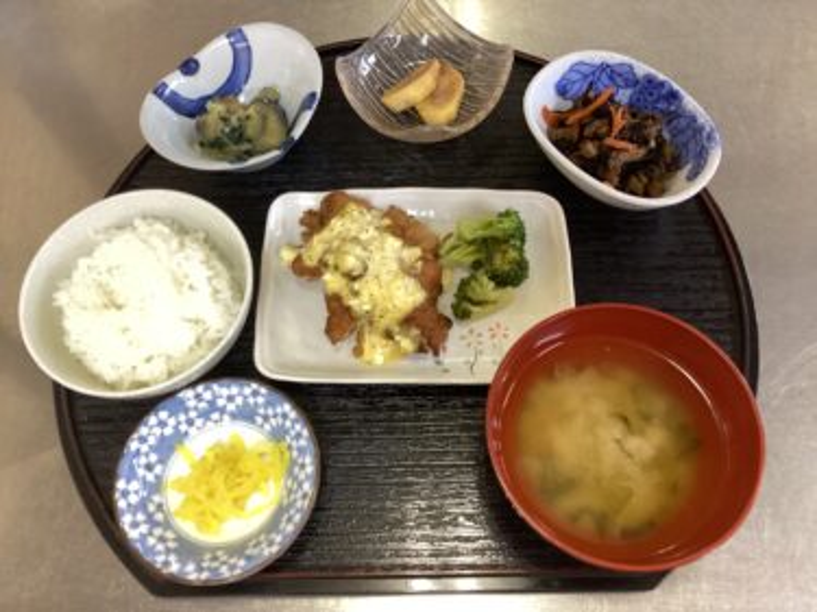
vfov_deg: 45.4
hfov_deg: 58.4
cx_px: 408
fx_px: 731
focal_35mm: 31
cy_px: 306
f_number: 2.4
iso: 320
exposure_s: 1/40
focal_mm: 3.3
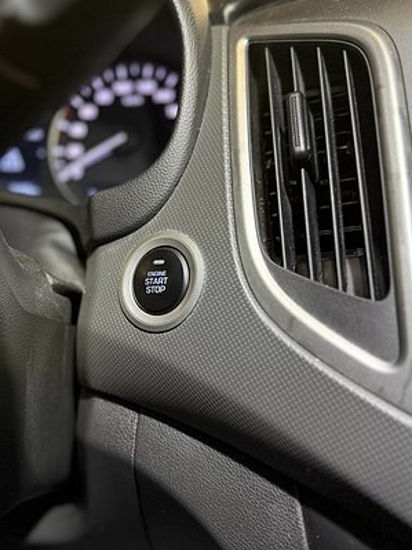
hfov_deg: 42.5
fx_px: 524
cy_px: 268
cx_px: 149
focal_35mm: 33
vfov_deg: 55.4
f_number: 1.78
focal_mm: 6.76
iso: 200
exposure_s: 1/42
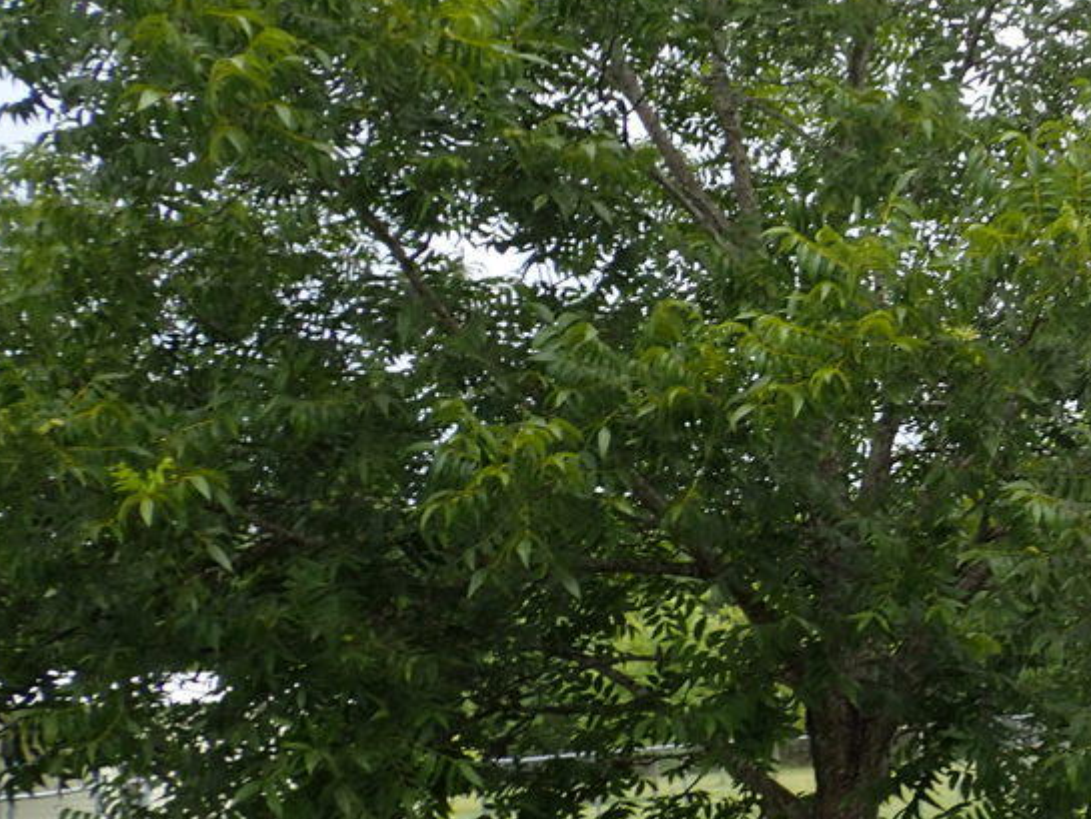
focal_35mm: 77
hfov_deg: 23.8
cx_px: 1177
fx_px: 2427
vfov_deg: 19.1
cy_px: 487
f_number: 3.5
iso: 100
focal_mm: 6.42
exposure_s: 1/160
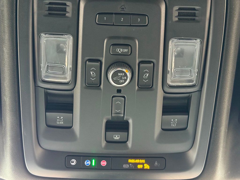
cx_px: 120
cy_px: 90
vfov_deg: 30.3
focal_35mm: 48
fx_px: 333
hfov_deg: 39.7
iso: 800
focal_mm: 6.76
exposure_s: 1/30
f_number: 1.78
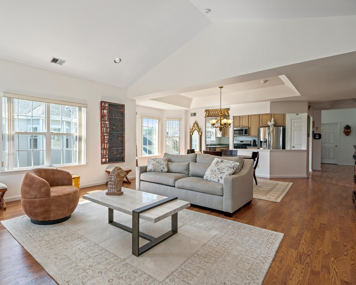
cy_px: 148
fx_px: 200
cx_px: 136
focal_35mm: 19
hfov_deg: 81.9
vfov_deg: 70.8
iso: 640
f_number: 7.1
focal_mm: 16
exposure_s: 1/10
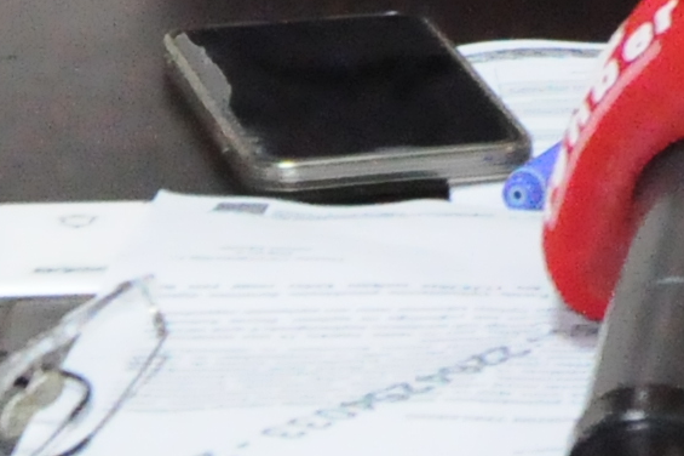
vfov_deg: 3.6
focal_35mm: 364
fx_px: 6912
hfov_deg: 5.6
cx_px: 1001
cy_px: -1250
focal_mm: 32
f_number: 6.3
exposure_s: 1/160
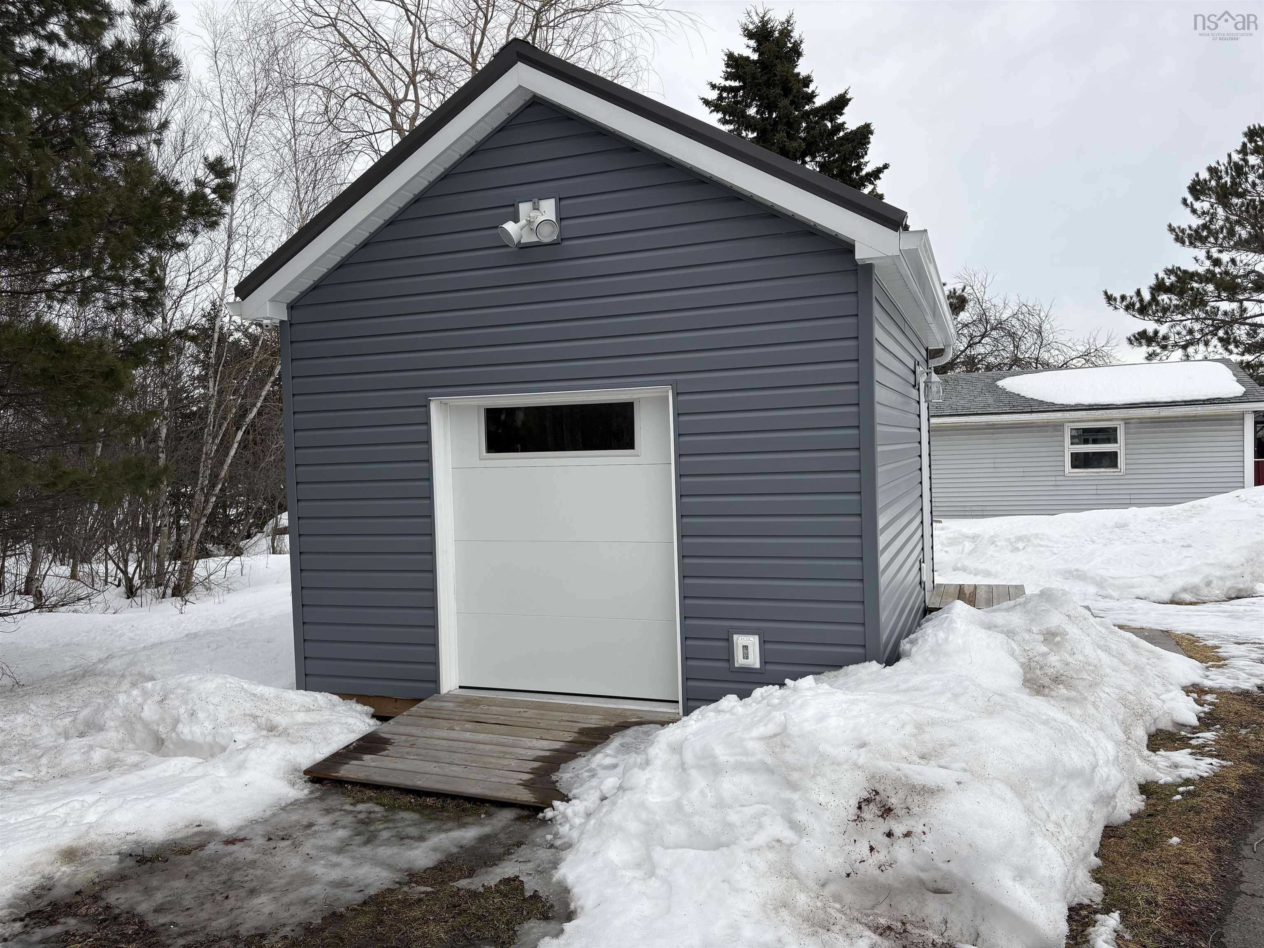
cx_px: 632
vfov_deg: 53.1
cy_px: 474
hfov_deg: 67.3
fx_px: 949
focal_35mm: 26
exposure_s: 1/3279
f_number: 1.6
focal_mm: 5.96
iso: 50
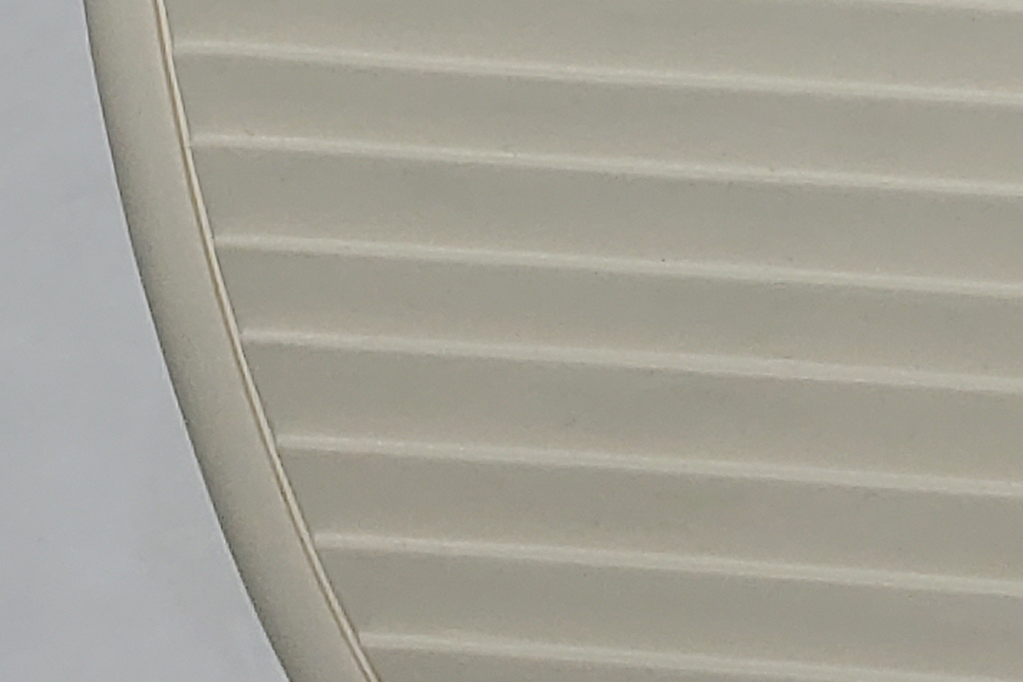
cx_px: 1664
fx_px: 4346
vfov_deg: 8.5
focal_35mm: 153
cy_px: -642
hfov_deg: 12.6
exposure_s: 1/809
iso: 50
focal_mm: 4.3
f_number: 1.5
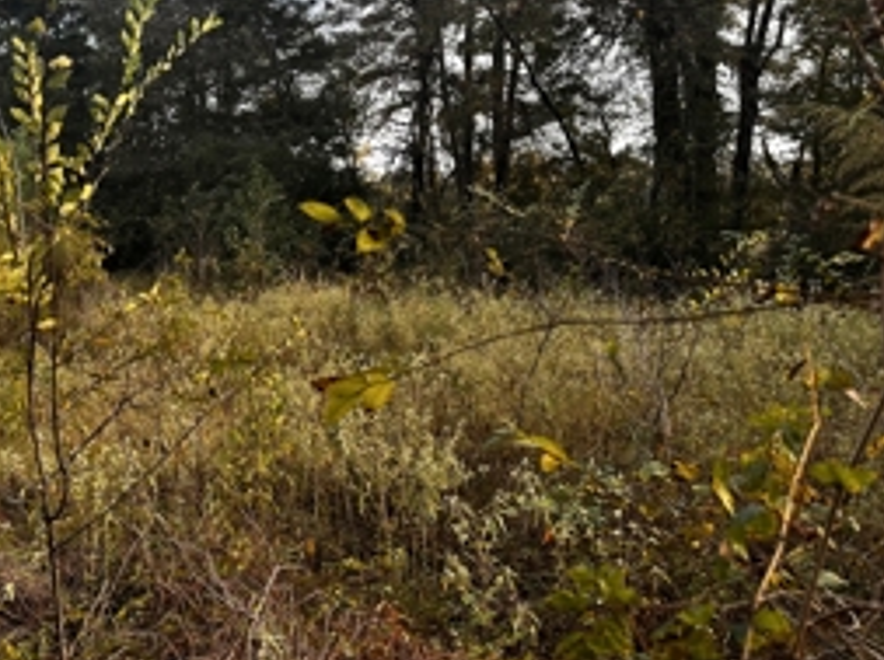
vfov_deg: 37.1
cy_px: 199
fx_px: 969
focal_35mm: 38
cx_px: 196
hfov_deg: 46.8
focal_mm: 6.86
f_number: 1.78
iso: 80
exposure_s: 1/910
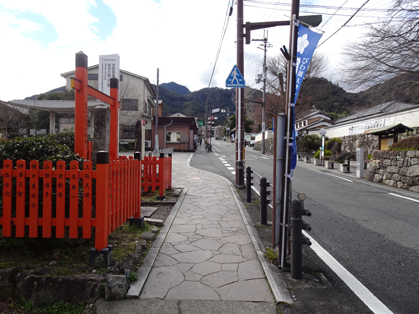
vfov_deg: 56.8
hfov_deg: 71.6
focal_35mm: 24
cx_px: 210
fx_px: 291
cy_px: 157
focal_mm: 4.25
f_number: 3.5
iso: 80
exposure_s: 1/640
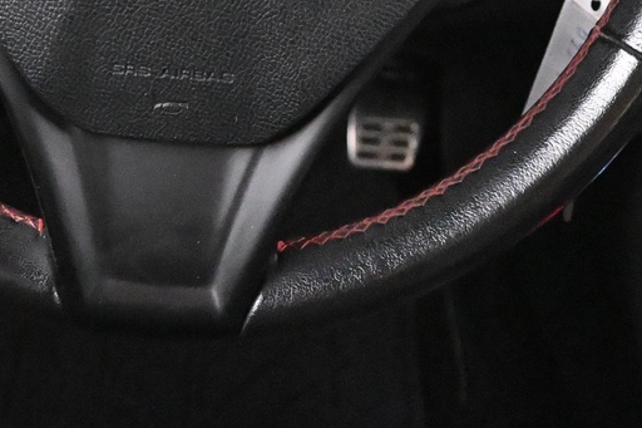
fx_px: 1355
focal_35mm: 76
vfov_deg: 16.4
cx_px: 260
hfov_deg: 26.6
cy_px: -213
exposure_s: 1/30
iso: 12800
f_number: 3.5
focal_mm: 16
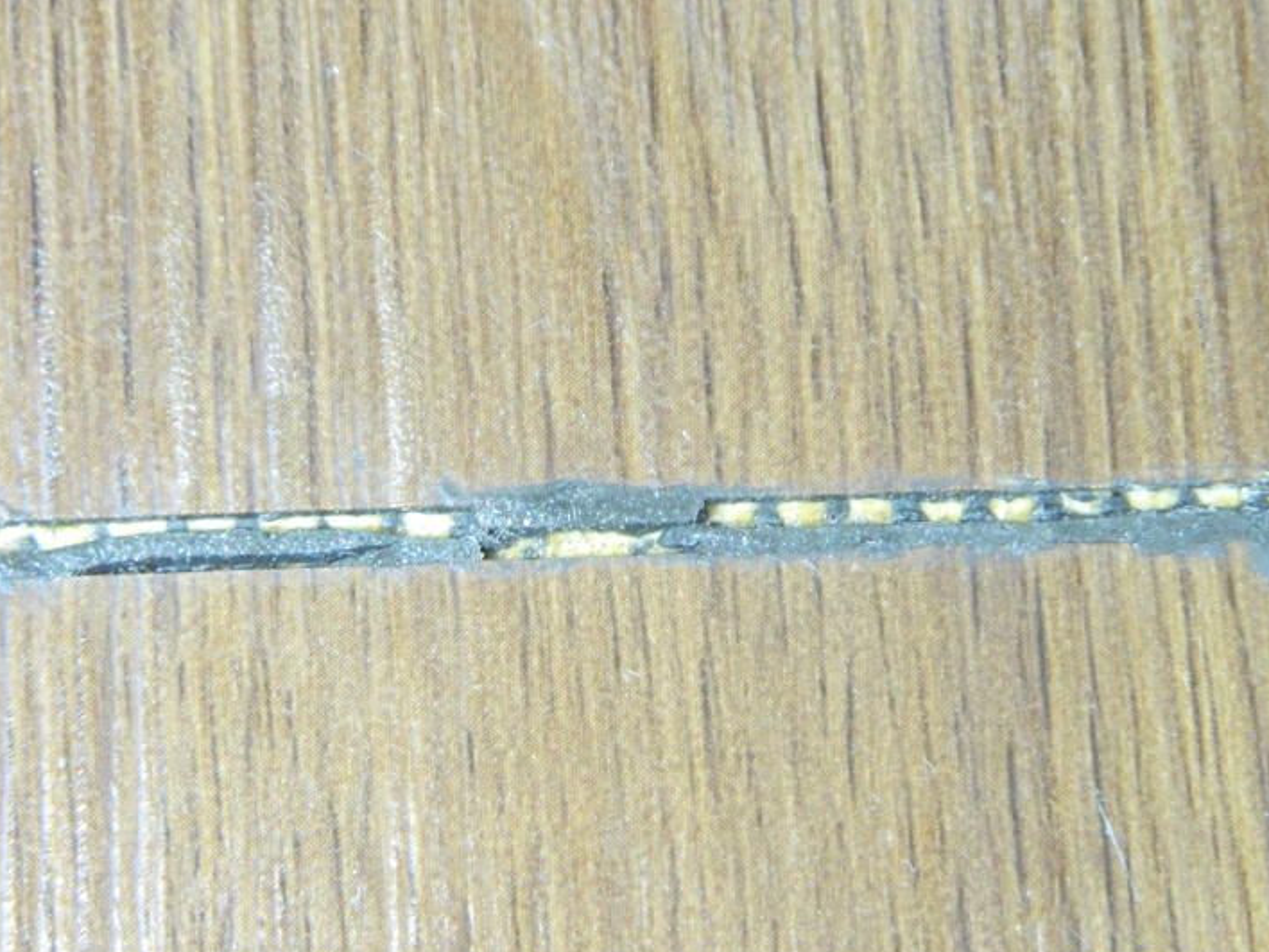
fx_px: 5462
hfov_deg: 13.3
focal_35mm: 149
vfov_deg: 10.0
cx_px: 597
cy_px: 543
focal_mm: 18.6
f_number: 4.5
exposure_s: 1/25
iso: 400
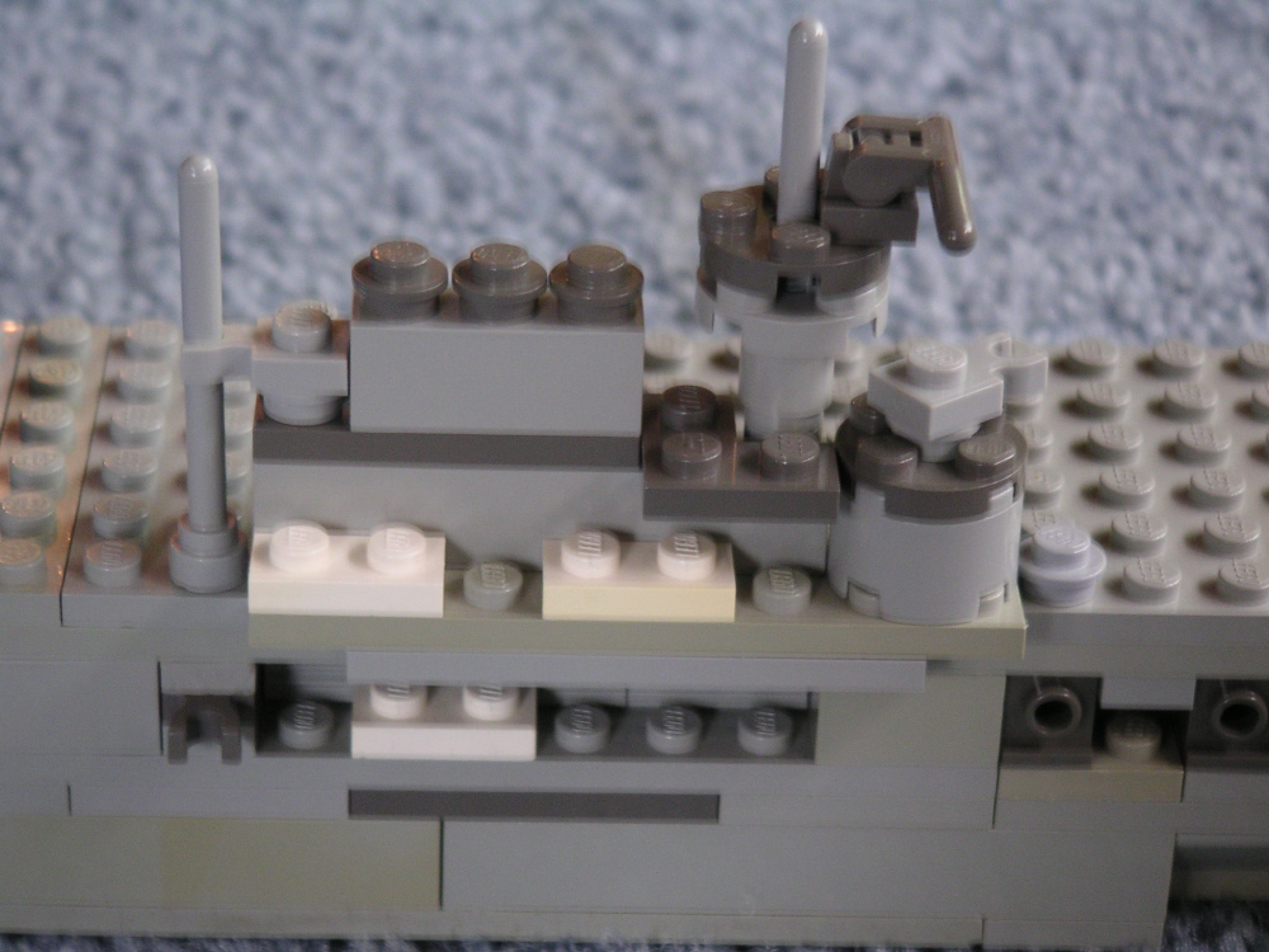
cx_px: 634
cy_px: 476
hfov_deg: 17.7
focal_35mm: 111
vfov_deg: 13.3
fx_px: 4069
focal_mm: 17.1
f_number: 3.6
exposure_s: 1/10
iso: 100
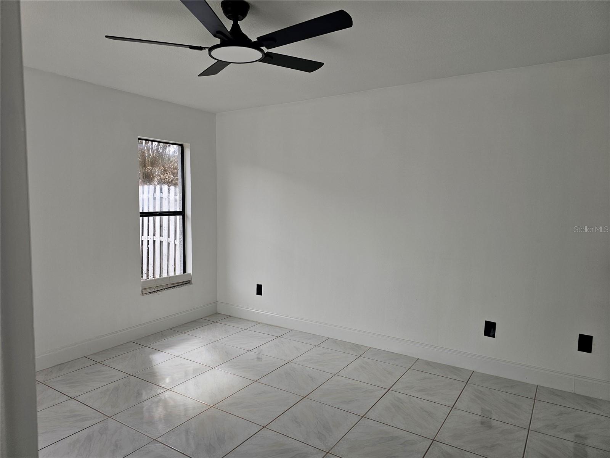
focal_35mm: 23
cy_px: 229
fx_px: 405
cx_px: 305
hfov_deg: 73.9
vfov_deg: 58.9
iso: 40
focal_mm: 6.3
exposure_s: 1/359
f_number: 1.7
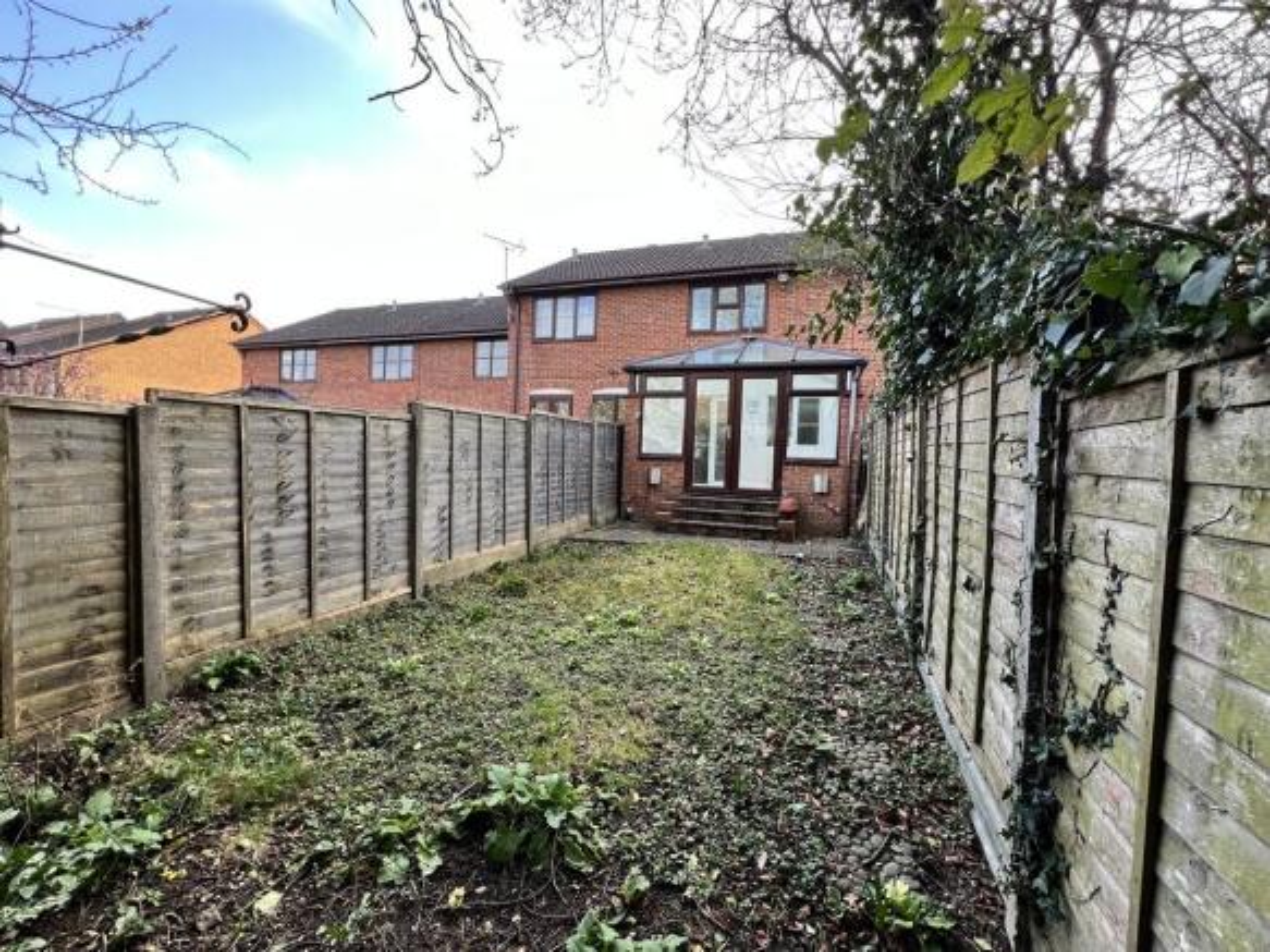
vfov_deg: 89.9
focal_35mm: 13
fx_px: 477
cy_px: 476
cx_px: 635
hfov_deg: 106.2
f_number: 1.8
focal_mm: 1.57
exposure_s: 1/99
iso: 40
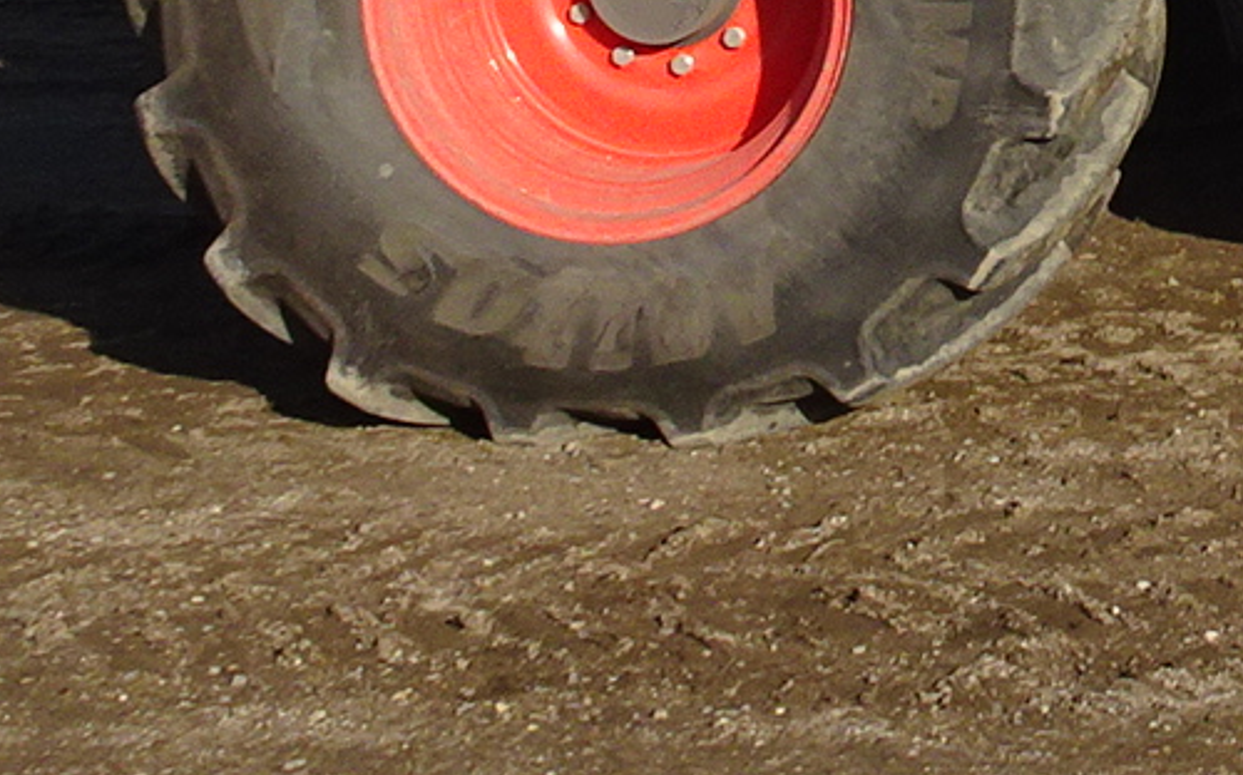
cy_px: -621
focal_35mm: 132
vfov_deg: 9.4
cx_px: 1790
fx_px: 4470
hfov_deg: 14.8
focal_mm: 4.1
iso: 80
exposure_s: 1/800
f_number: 3.5
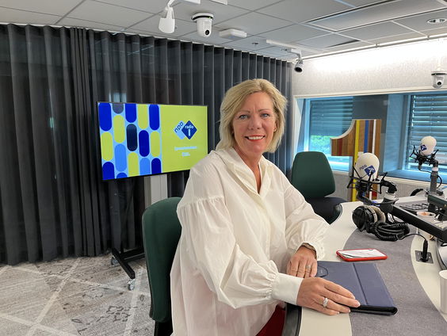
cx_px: 224
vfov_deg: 53.1
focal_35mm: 26
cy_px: 168
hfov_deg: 67.3
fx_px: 336
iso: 160
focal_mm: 5.1
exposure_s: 1/50
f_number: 1.6
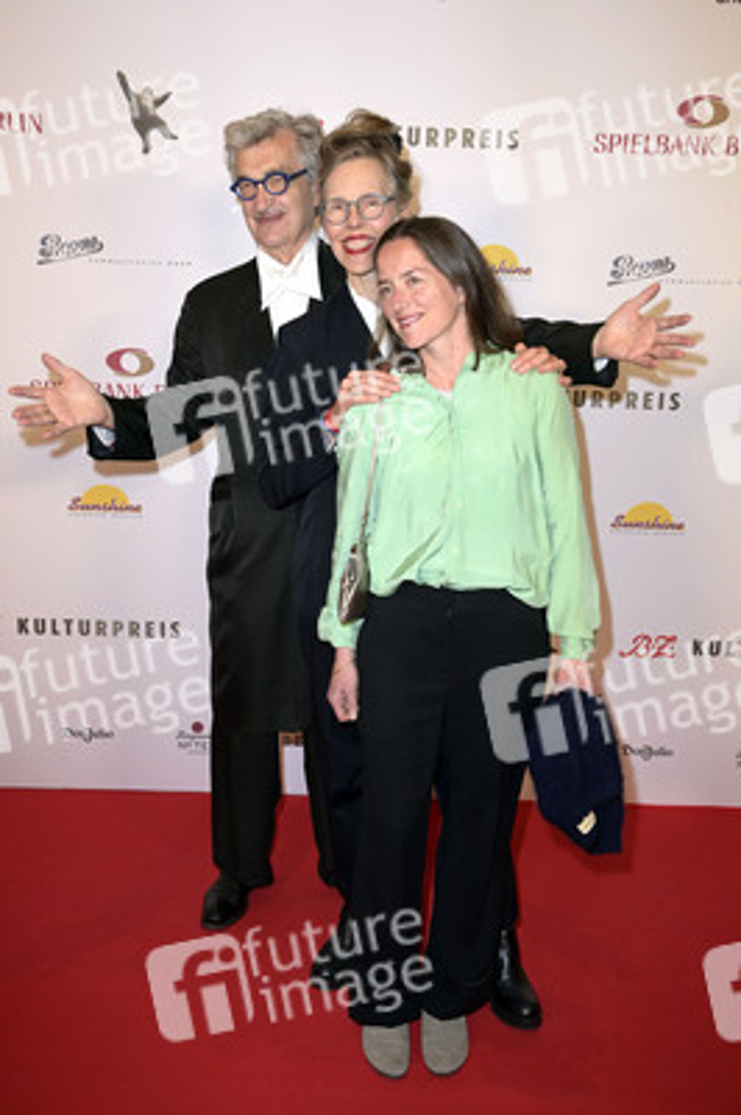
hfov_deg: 35.0
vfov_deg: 50.7
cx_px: 370
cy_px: 558
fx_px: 1175
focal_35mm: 38
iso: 640
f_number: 5.6
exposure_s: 1/160
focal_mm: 38
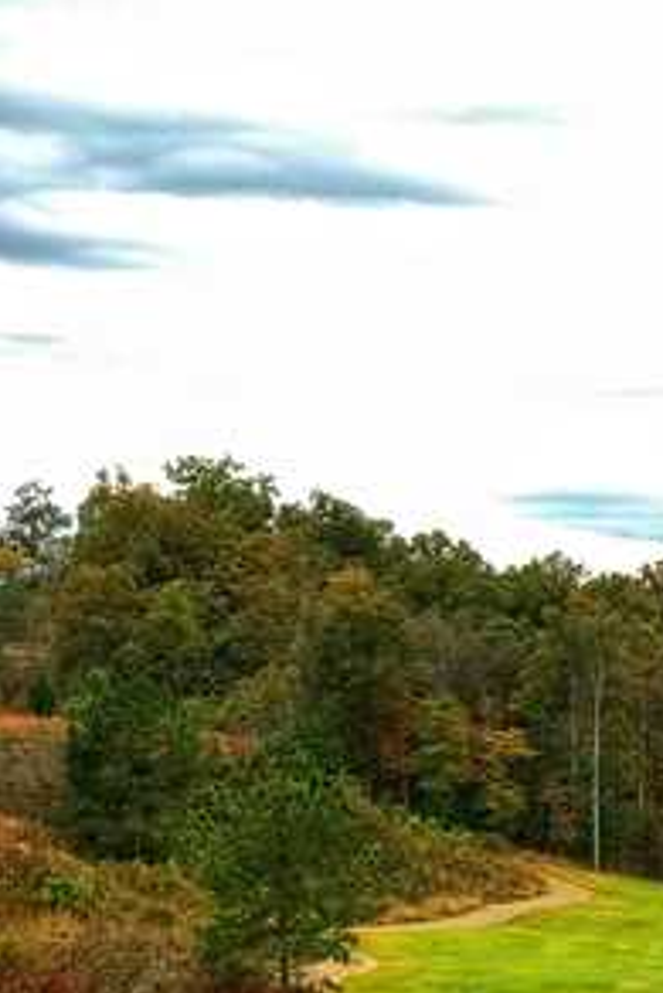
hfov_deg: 10.5
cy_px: 809
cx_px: 704
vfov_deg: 15.6
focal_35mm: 130
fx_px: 3587
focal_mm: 6.6
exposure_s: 1/60
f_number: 2.8
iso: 25
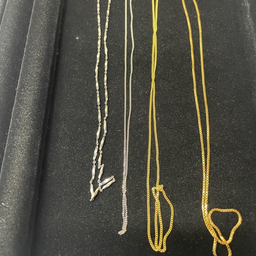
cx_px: 128
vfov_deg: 52.4
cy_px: 113
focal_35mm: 31
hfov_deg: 52.5
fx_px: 259
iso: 500
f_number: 1.6
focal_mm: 4.2
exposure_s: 1/33
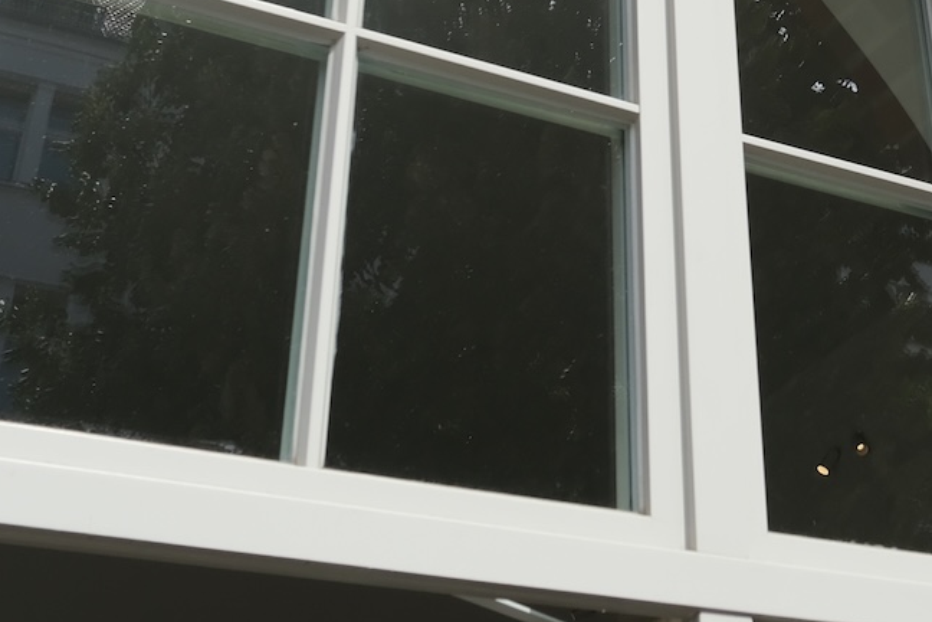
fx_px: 1838
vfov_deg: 18.7
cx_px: 830
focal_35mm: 71
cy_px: -4
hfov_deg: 27.5
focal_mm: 15
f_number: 4
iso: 320
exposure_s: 1/1300
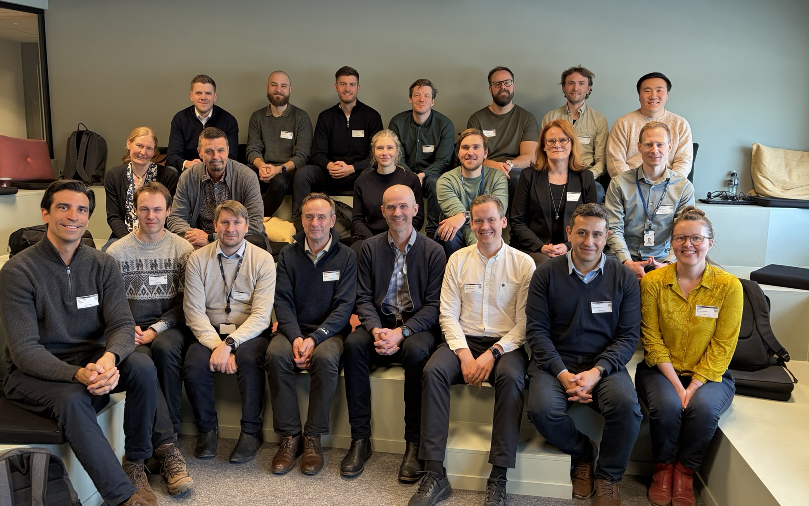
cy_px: 250
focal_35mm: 30
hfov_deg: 62.9
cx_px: 388
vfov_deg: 41.8
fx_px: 661
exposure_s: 1/50
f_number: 1.6
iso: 80
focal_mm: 5.96
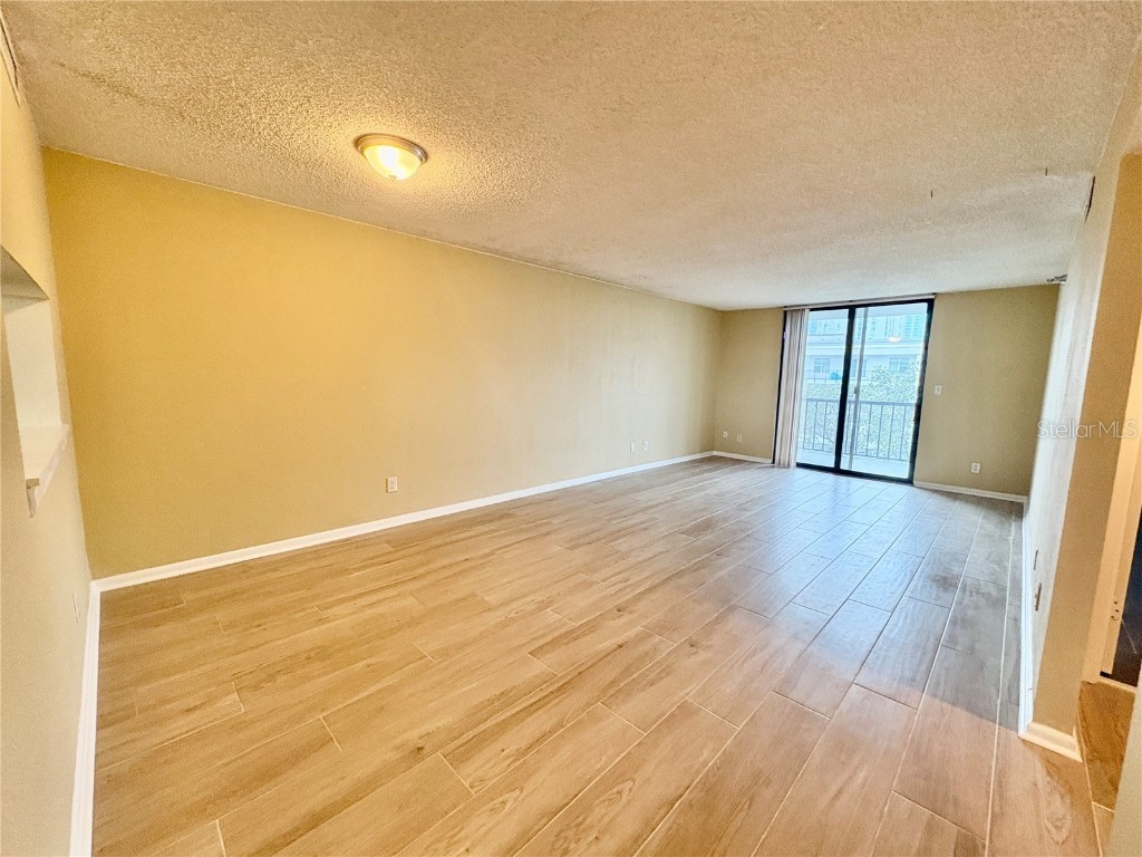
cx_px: 571
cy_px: 428
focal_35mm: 14
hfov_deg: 102.1
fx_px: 462
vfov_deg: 85.7
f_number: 2.2
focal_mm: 2.22
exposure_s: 1/120
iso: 400
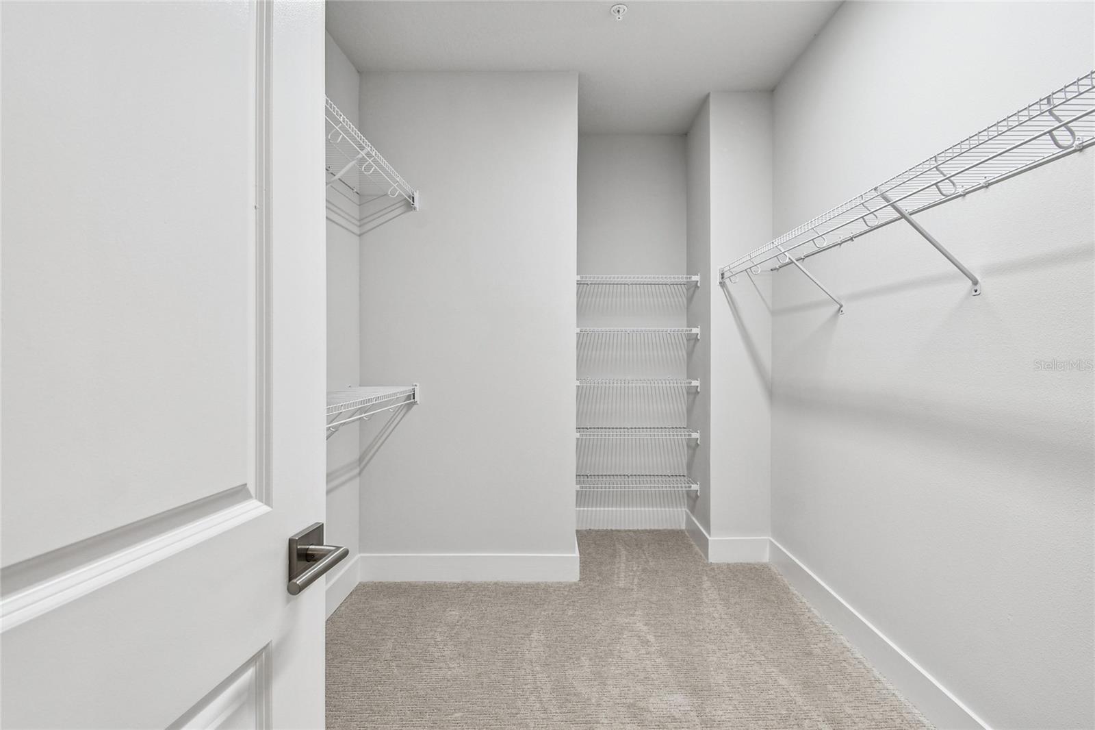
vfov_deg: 77.3
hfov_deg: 100.4
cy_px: 365
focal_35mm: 15
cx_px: 548
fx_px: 456
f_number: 7.1
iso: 100
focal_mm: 10
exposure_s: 1/20
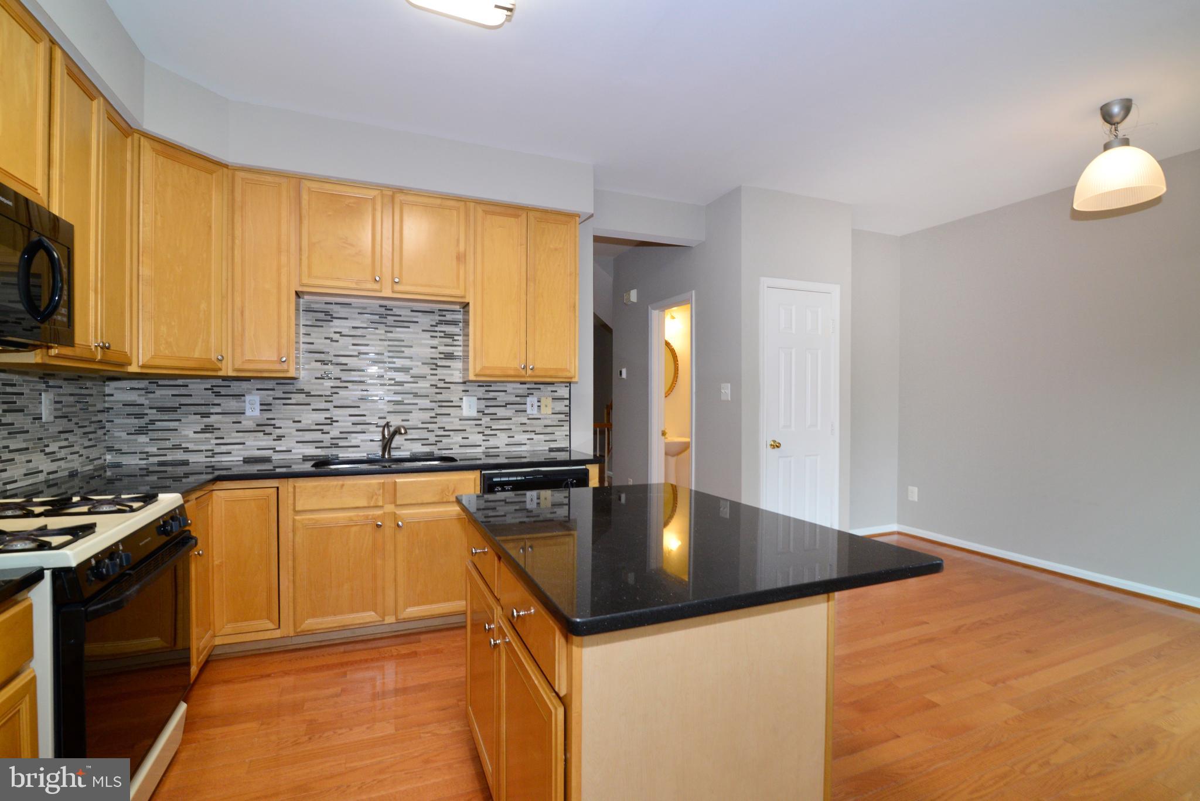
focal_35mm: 16
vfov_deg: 73.8
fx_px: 533
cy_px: 400
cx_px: 600
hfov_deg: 96.7
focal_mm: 16
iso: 1600
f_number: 8
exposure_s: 1/60
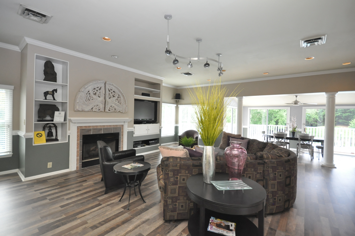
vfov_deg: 71.9
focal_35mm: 16
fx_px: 163
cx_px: 178
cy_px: 118
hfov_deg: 95.0
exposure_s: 1/60
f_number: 5.6
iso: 1250
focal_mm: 11
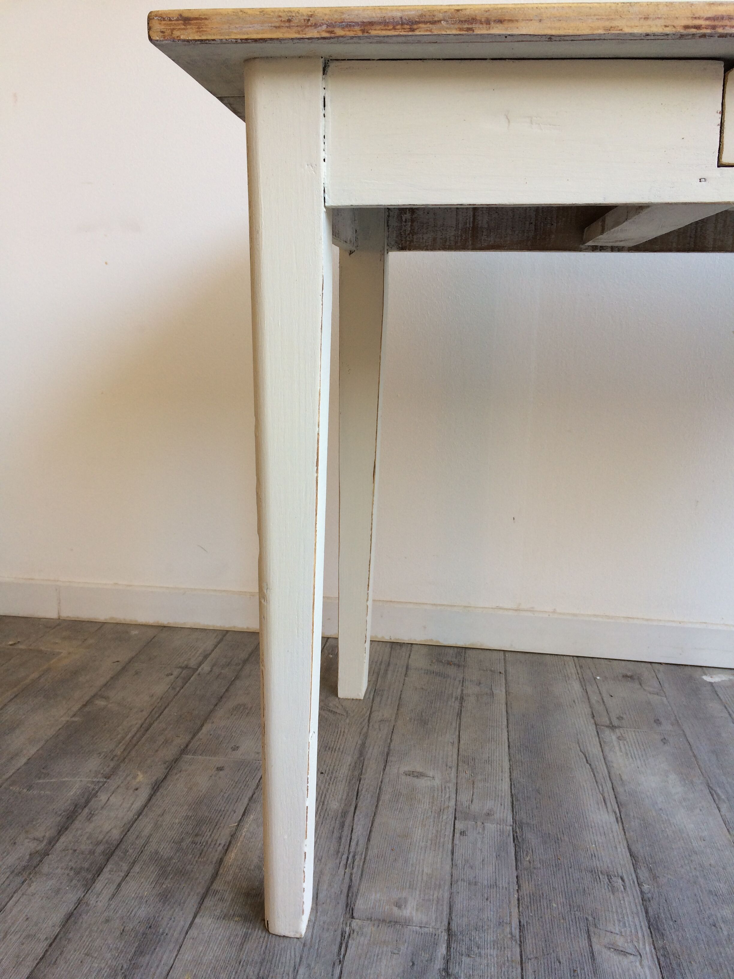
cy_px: 490
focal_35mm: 29
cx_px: 367
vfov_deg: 61.7
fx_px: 820
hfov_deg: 48.2
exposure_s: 1/50
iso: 40
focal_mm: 4.15
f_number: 2.2
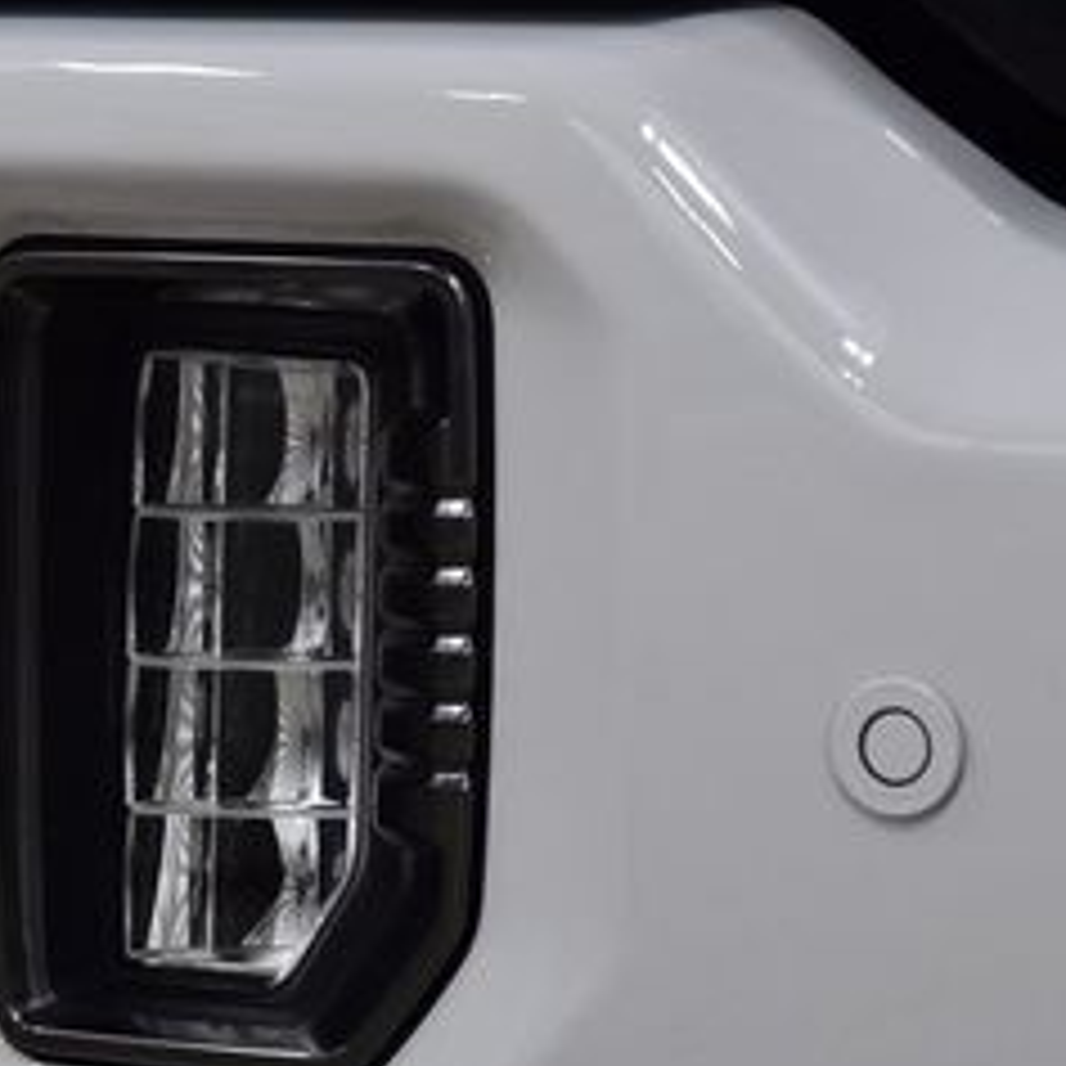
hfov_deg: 7.3
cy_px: 726
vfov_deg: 7.3
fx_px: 8397
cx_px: 274
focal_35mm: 241
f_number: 7.1
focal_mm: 70
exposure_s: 1/30
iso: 450
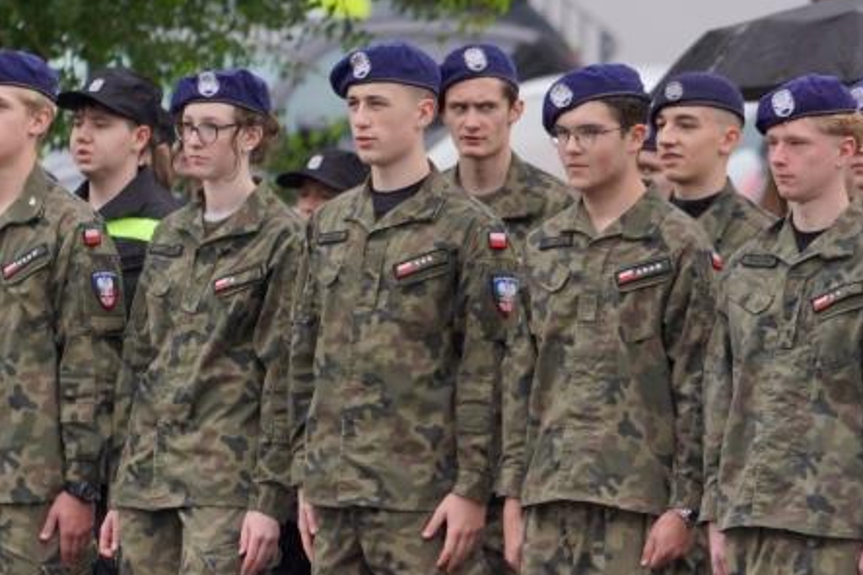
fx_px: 11050
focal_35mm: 461
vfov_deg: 3.0
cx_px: 496
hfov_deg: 4.5
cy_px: 415
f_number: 4
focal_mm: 200
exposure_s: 1/320
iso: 320
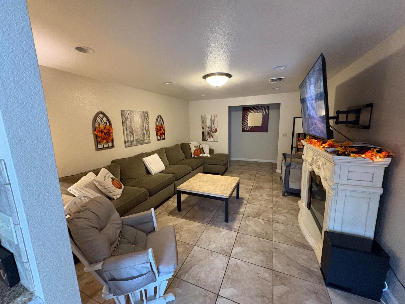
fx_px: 164
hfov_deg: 102.1
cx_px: 202
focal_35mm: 14
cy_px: 152
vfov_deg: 85.7
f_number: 2.2
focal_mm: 2.22
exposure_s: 1/40
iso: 640
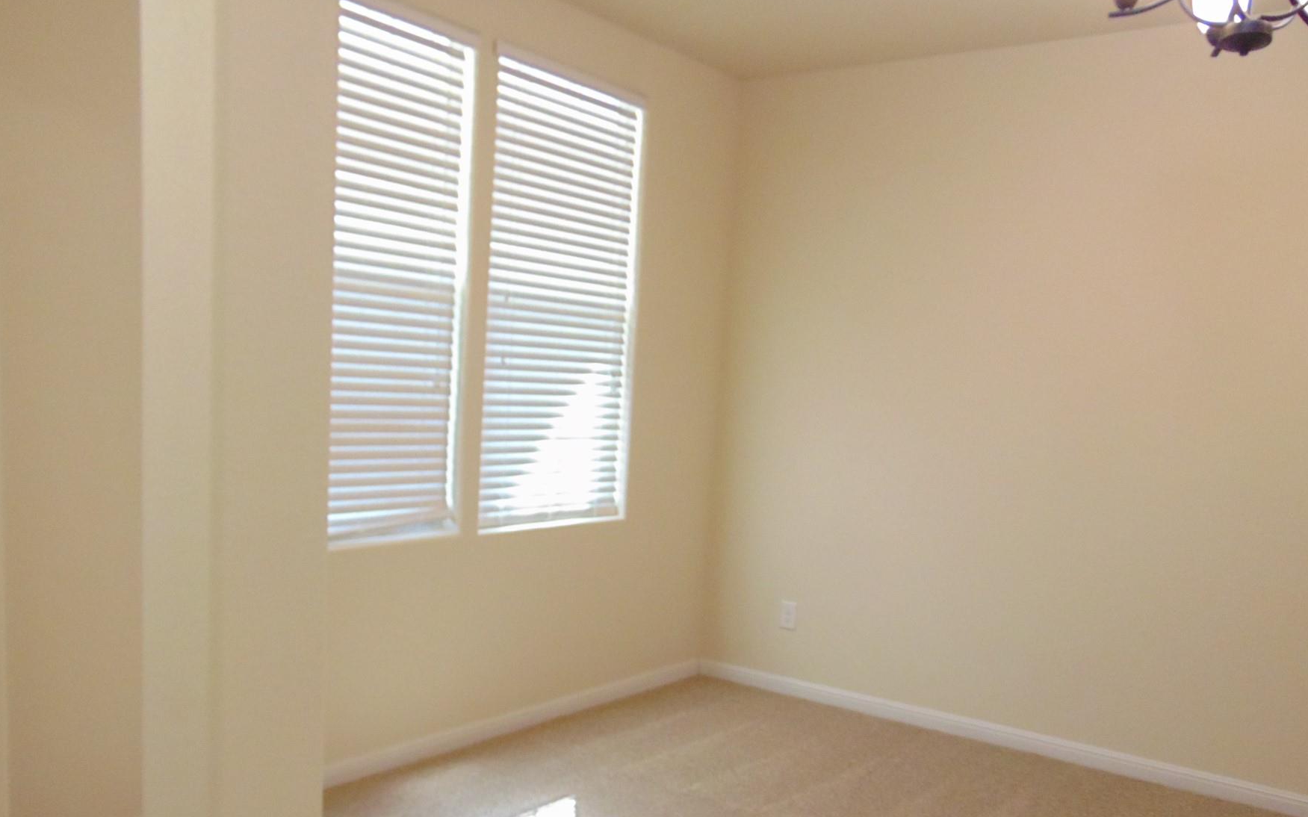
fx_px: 1105
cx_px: 583
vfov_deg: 40.0
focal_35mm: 31
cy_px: 555
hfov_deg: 61.1
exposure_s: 1/30
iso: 320
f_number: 3
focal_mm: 4.5
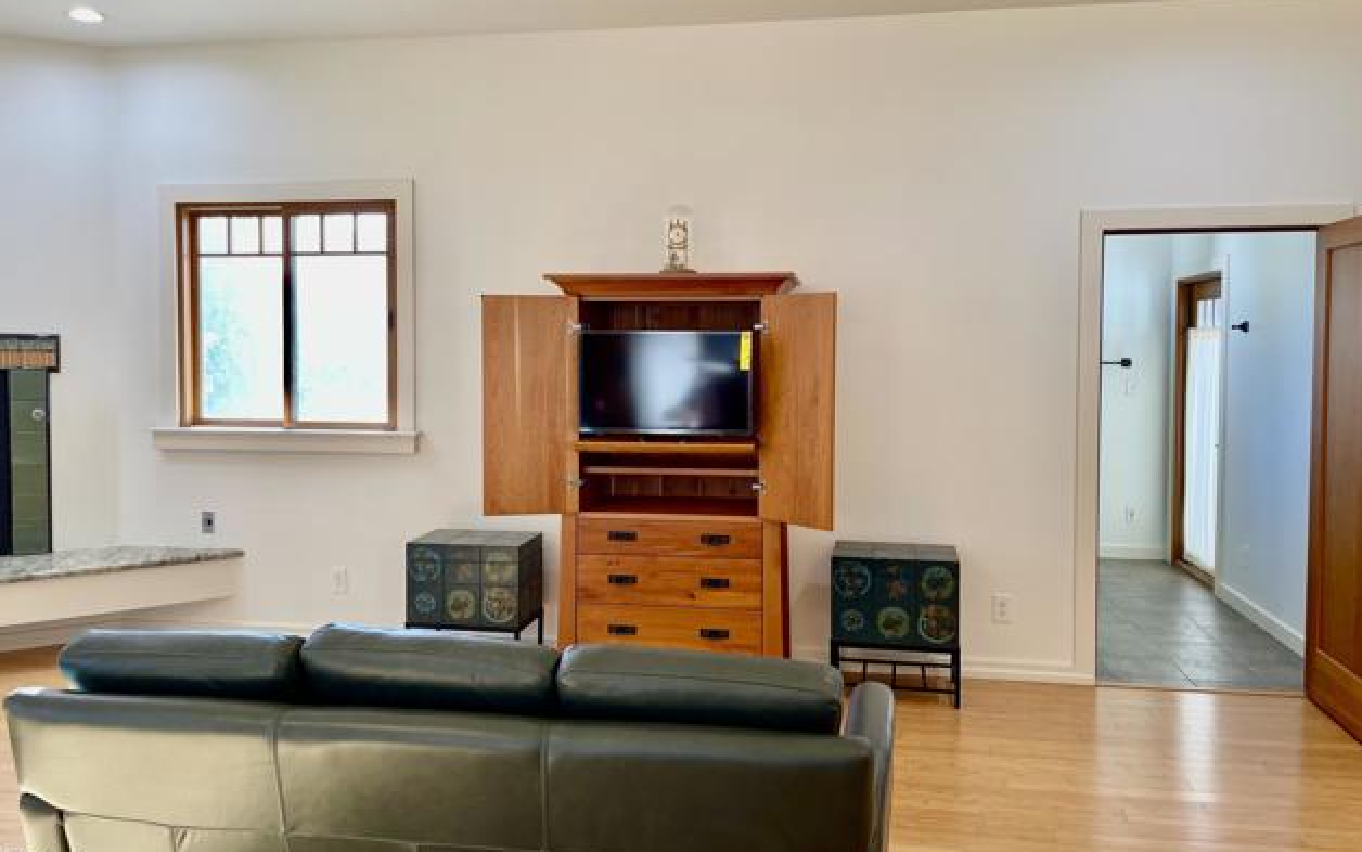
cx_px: 677
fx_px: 1003
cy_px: 392
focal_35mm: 27
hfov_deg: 68.4
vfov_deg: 46.0
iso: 100
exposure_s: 1/120
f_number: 1.6
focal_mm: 5.1
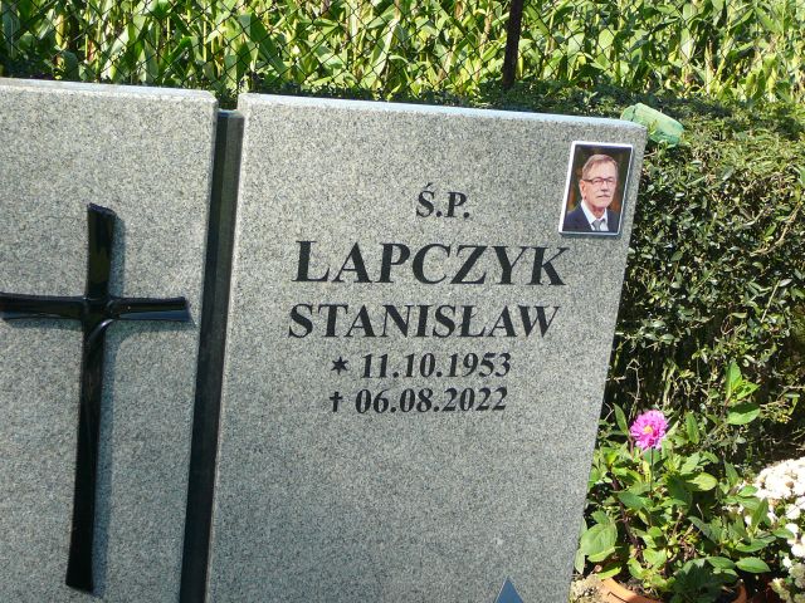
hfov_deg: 34.9
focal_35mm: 55
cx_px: 402
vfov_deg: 26.6
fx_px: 1279
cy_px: 302
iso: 80
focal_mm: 8.2
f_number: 3.5
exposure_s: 1/400
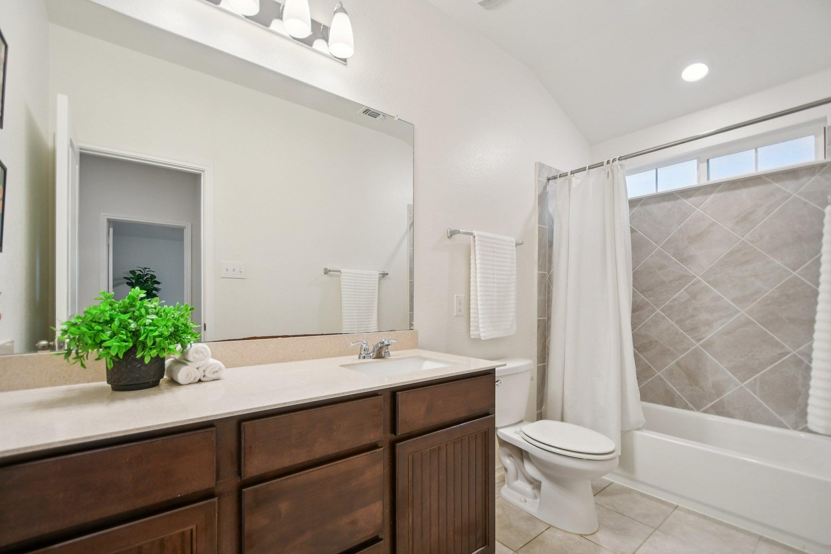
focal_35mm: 15
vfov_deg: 77.3
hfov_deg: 100.4
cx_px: 416
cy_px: 277
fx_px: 346
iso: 400
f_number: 3.5
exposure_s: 1/200
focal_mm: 10
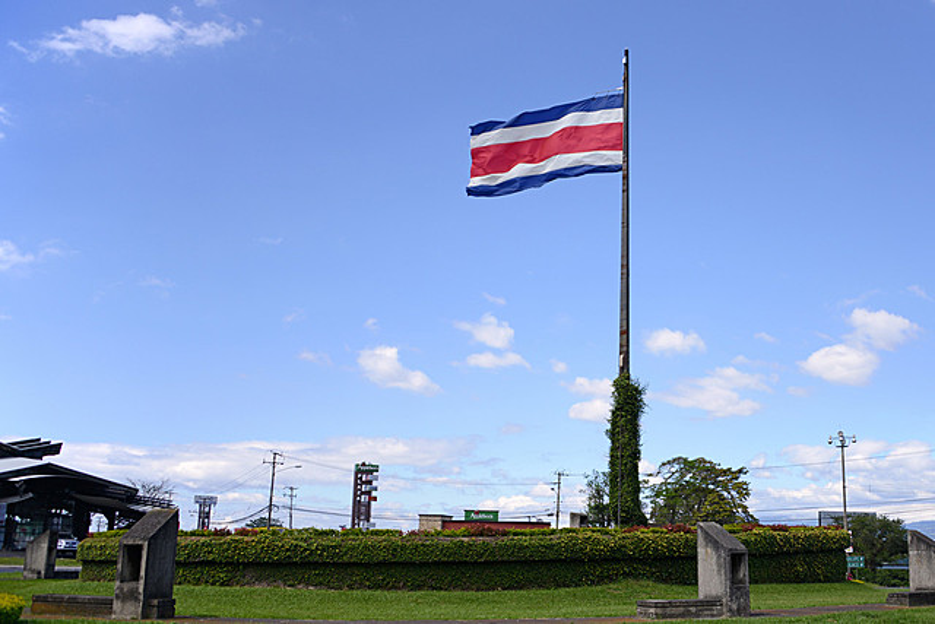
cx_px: 468
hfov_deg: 65.5
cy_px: 312
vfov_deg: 46.4
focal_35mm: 28
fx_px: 727
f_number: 3.5
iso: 100
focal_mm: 28
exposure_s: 1/1250
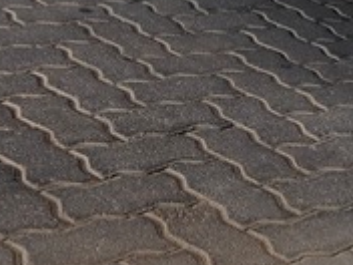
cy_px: -351
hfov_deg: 13.9
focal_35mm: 134
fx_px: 1366
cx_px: 515
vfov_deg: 9.9
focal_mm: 6.25
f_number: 1.7
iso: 16
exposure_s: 1/50.5
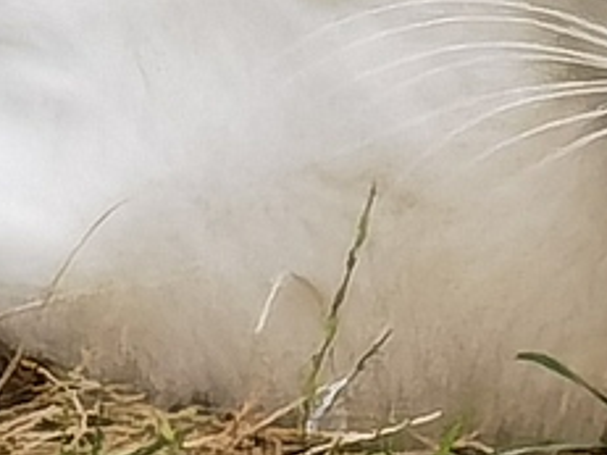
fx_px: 22942
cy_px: -155
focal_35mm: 1309
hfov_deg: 1.5
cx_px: 84
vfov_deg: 1.1
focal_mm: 7.48
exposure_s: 1/273
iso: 50
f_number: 2.4
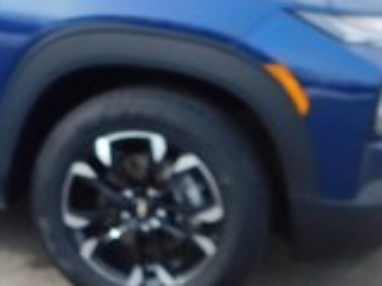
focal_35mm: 92
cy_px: 64
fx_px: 1015
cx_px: -33
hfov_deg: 20.4
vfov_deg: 16.0
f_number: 3
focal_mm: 4
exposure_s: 1/500
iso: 125
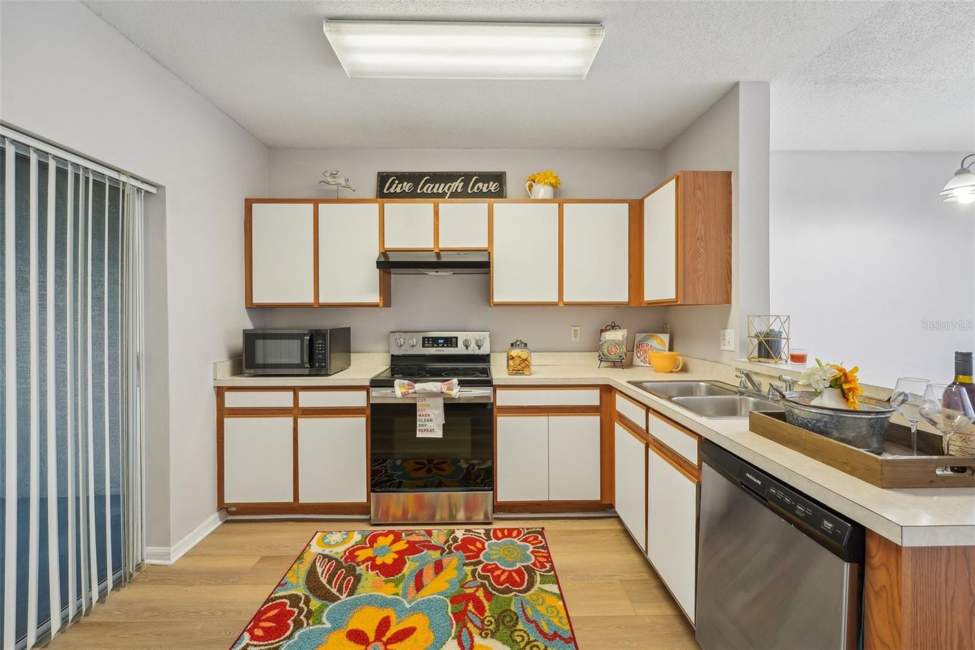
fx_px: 379
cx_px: 488
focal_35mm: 14
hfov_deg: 104.3
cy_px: 325
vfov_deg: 81.2
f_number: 8
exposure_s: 1/4
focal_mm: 14
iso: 200
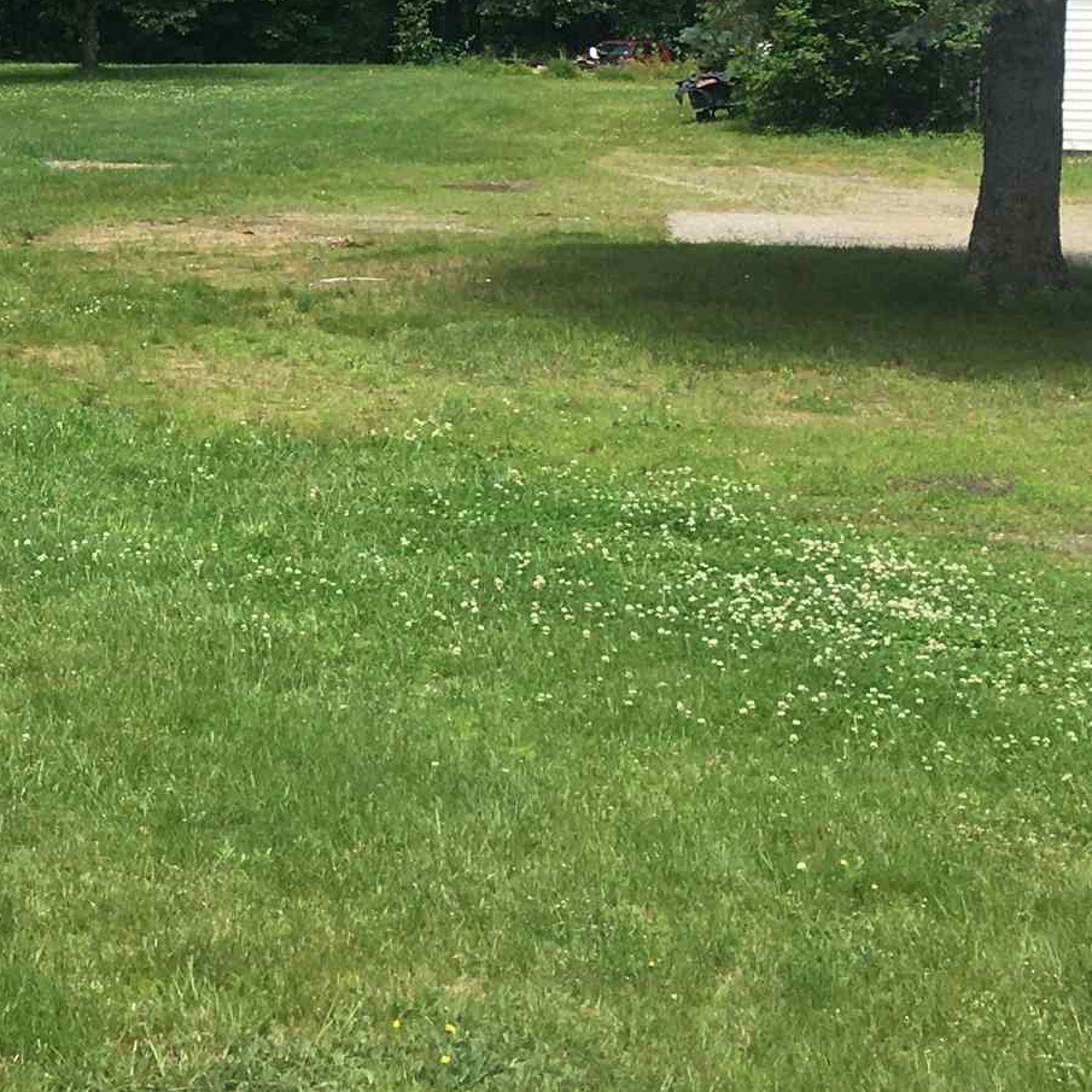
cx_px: -192
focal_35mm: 87
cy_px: -133
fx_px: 3105
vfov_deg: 19.1
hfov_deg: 18.9
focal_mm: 4.15
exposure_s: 1/999
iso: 25
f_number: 2.2
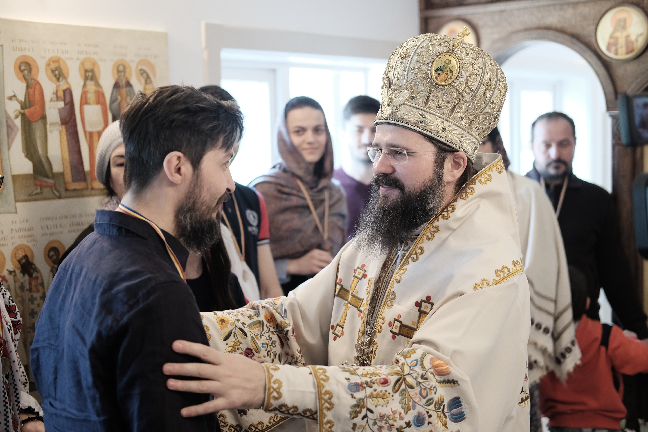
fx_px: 954
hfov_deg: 37.5
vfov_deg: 25.5
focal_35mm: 53
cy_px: 216
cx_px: 324
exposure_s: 1/125
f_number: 2
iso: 1000
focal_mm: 35
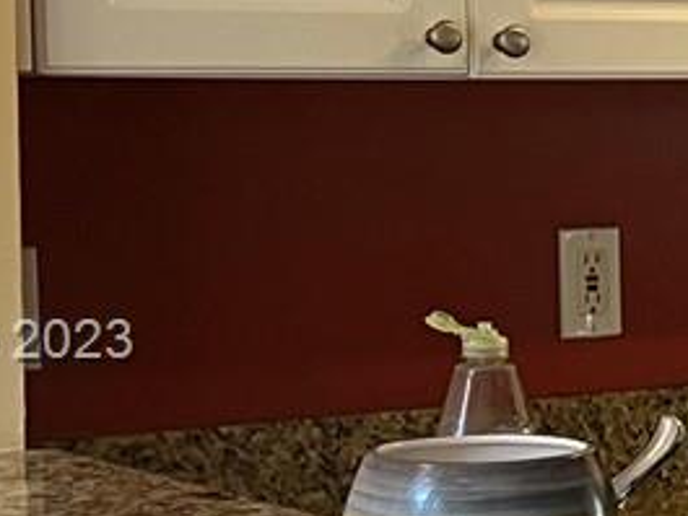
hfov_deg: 11.3
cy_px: 345
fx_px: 3122
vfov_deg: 9.5
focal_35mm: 157
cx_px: 1381
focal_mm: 5.7
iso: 100
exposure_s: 1/60
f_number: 1.5
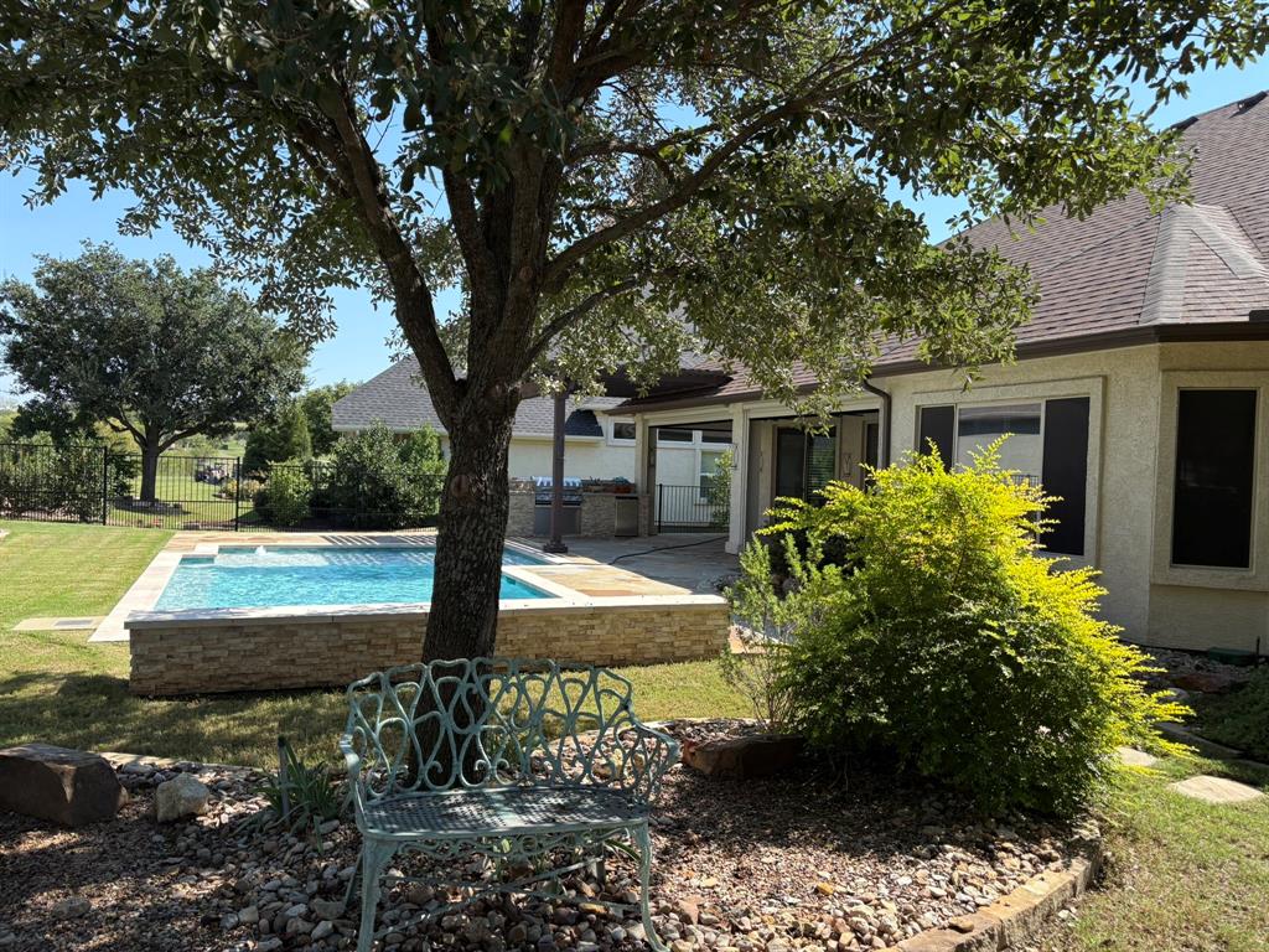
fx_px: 953
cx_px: 634
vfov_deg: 53.1
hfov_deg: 67.3
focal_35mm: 26
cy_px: 476
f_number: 1.6
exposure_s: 1/1311
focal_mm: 5.96
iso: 50
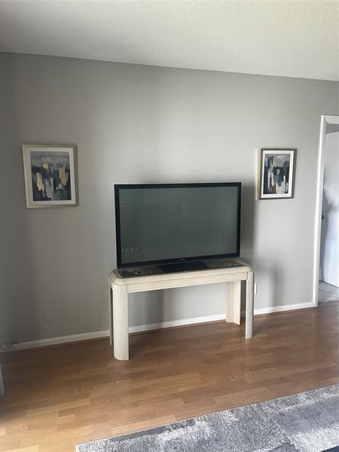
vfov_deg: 67.3
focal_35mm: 26
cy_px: 226
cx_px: 170
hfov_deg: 53.1
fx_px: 339
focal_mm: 5.1
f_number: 1.6
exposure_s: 1/77
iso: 125
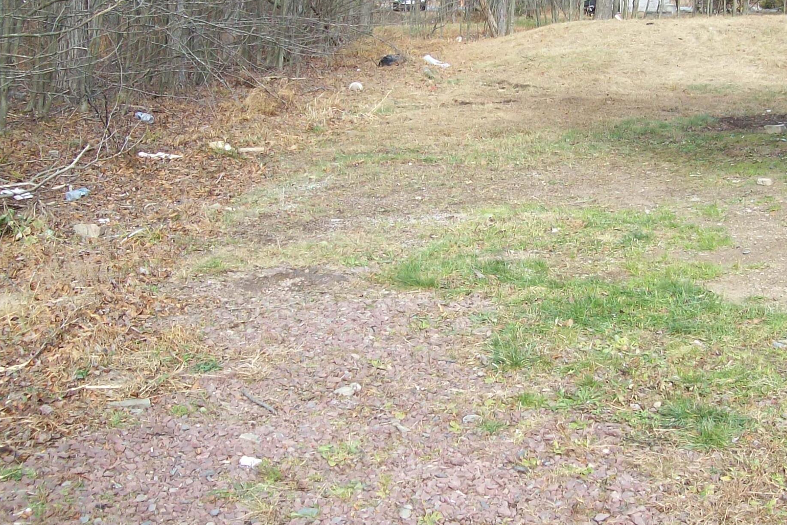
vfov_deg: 22.3
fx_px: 1334
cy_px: 251
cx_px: 471
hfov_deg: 32.8
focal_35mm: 61
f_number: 2.7
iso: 80
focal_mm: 6
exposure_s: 1/224
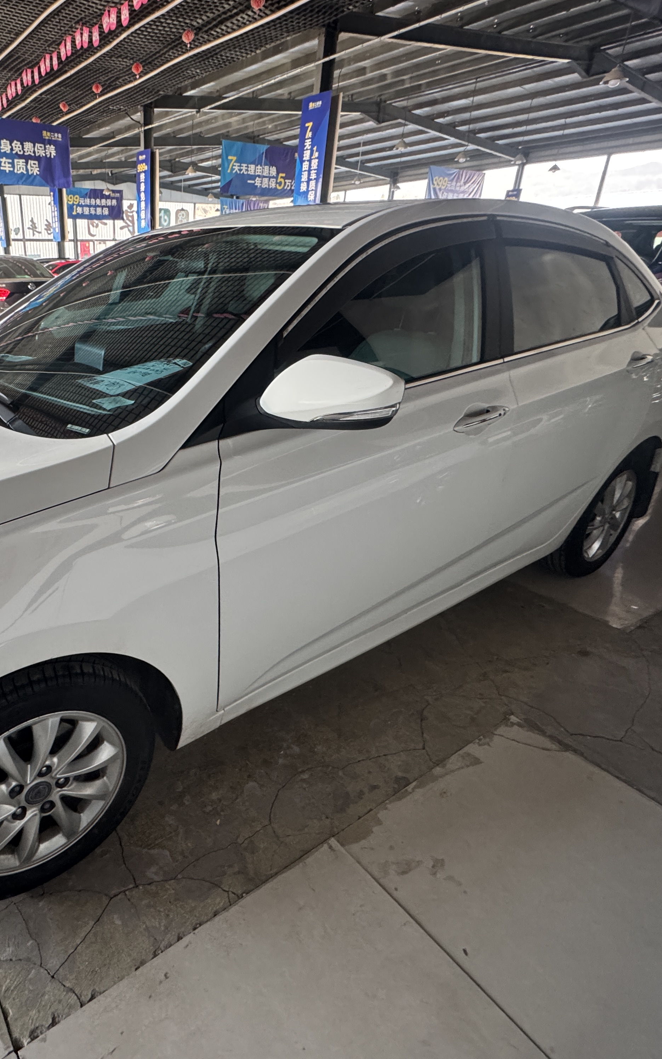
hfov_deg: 56.4
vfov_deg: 85.1
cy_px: 531
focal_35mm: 20
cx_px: 159
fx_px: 577
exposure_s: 1/99
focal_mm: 2.22
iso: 320
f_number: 2.2
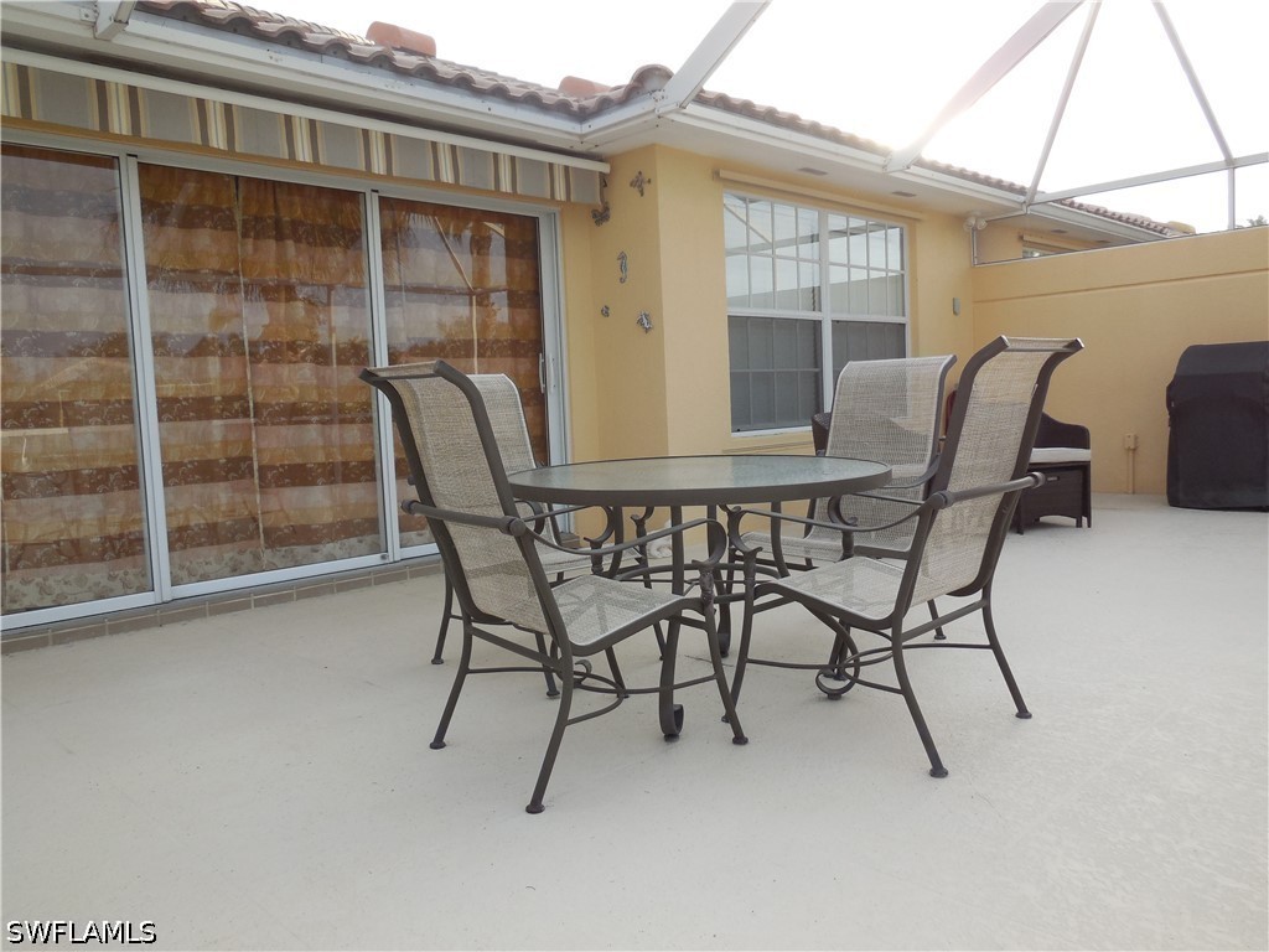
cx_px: 634
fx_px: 916
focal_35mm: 25
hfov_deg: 69.4
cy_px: 476
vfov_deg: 54.9
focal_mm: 4.5
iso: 125
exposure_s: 1/320
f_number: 3.1
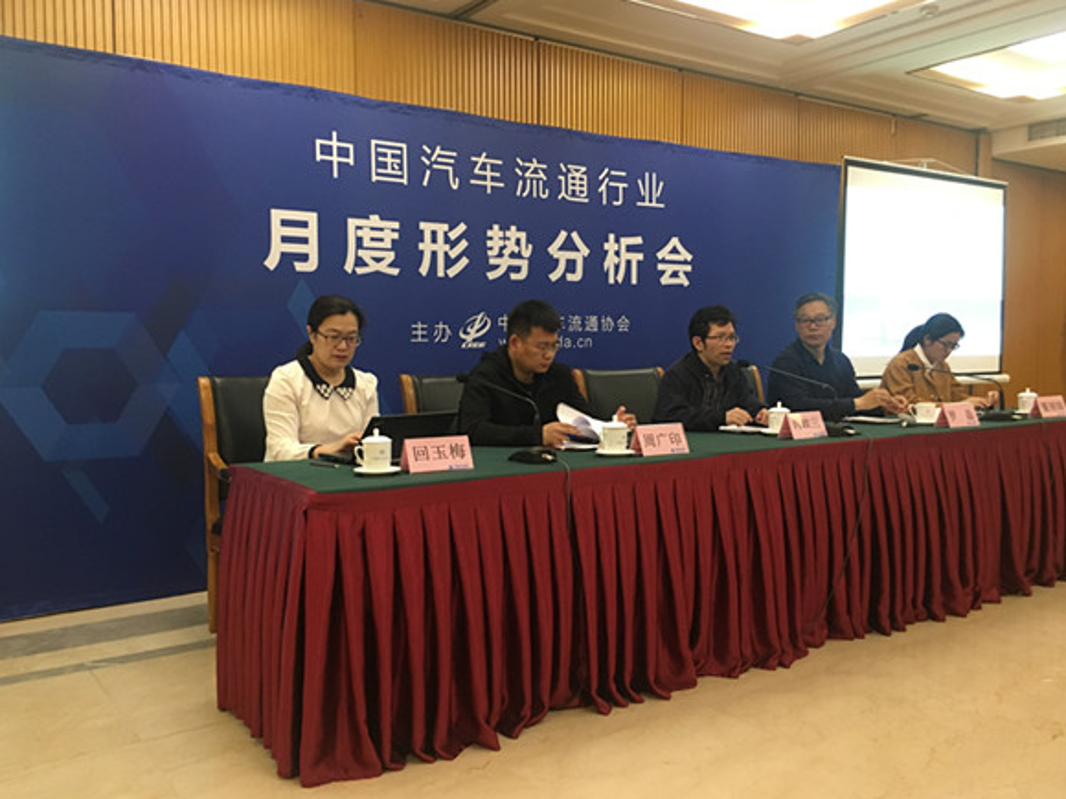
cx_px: 533
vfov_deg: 46.8
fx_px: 924
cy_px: 397
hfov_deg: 60.0
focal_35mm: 30
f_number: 2.2
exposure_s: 1/33
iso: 200
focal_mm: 4.15
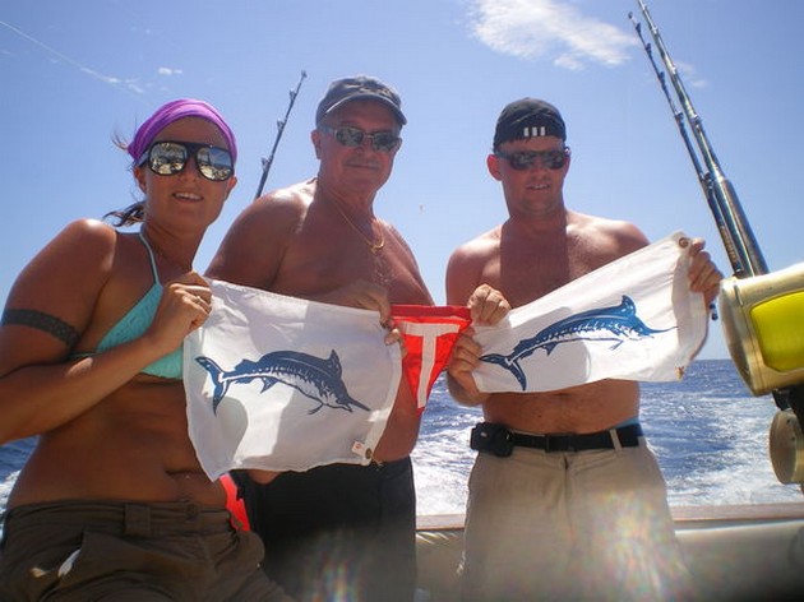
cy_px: 301
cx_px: 402
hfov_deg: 51.4
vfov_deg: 39.6
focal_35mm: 36
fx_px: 836
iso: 50
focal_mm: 6.3
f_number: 4.6
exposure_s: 1/500
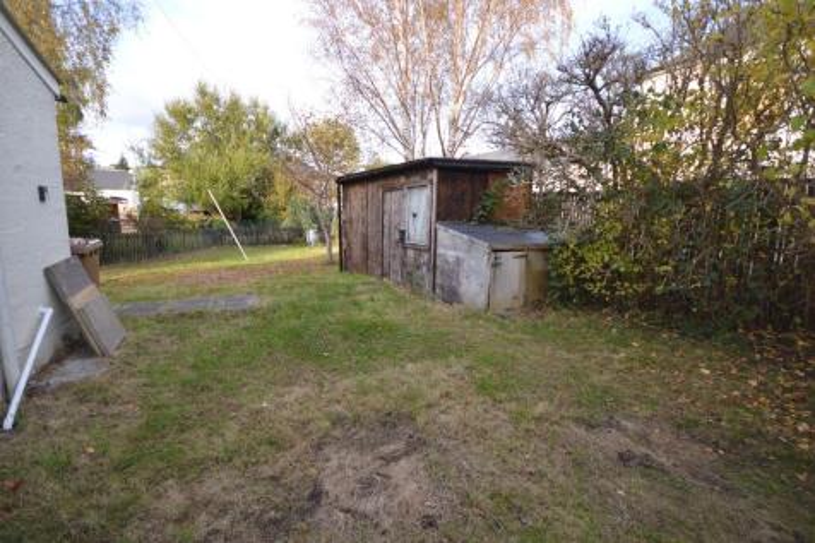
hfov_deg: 100.4
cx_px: 408
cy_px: 272
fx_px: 339
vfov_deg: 77.3
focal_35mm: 15
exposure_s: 1/100
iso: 100
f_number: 4
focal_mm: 10
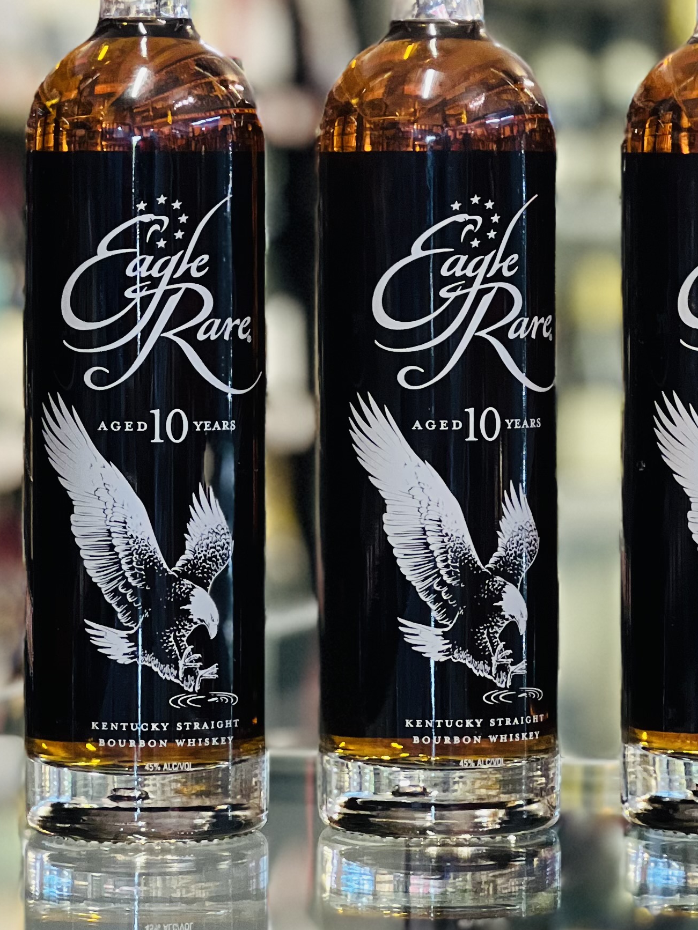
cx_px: 286
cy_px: 322
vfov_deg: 11.0
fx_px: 4811
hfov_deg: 8.3
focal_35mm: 179
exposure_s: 1/40
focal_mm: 9
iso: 250
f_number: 2.8
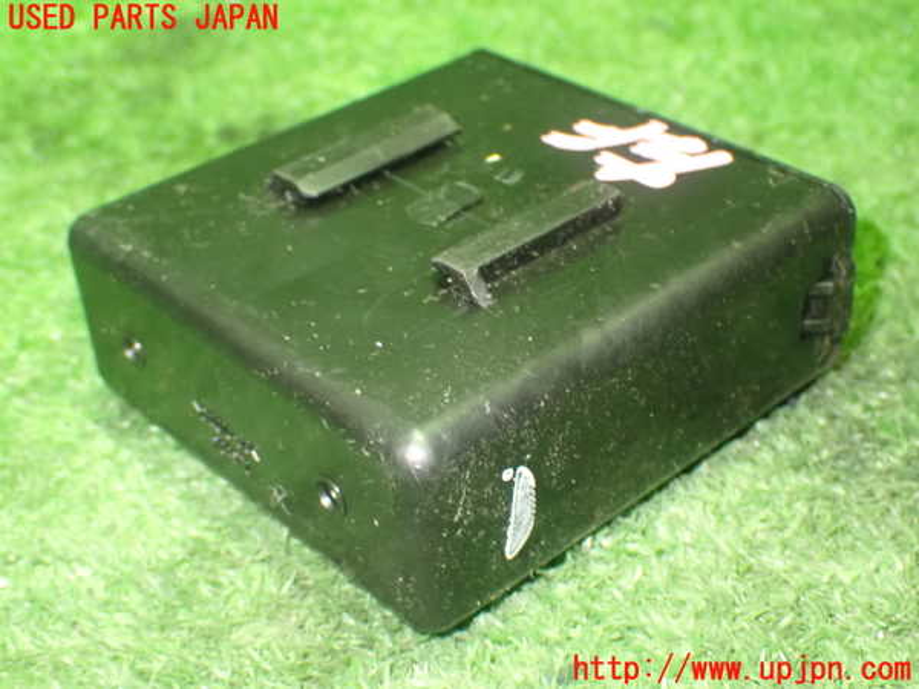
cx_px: 460
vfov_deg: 27.0
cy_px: 344
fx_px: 1434
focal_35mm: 54
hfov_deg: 35.5
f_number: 3.3
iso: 1250
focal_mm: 9.65
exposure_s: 1/13
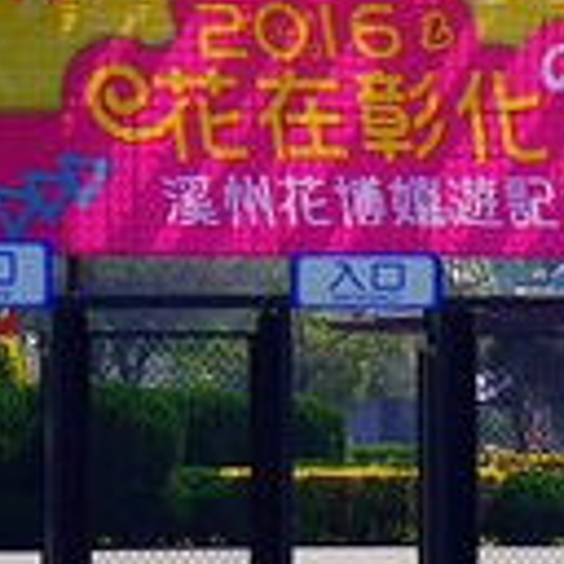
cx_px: 317
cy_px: -99
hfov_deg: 5.9
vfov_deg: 5.9
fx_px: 5456
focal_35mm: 296
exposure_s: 1/400
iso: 160
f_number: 8
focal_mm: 21
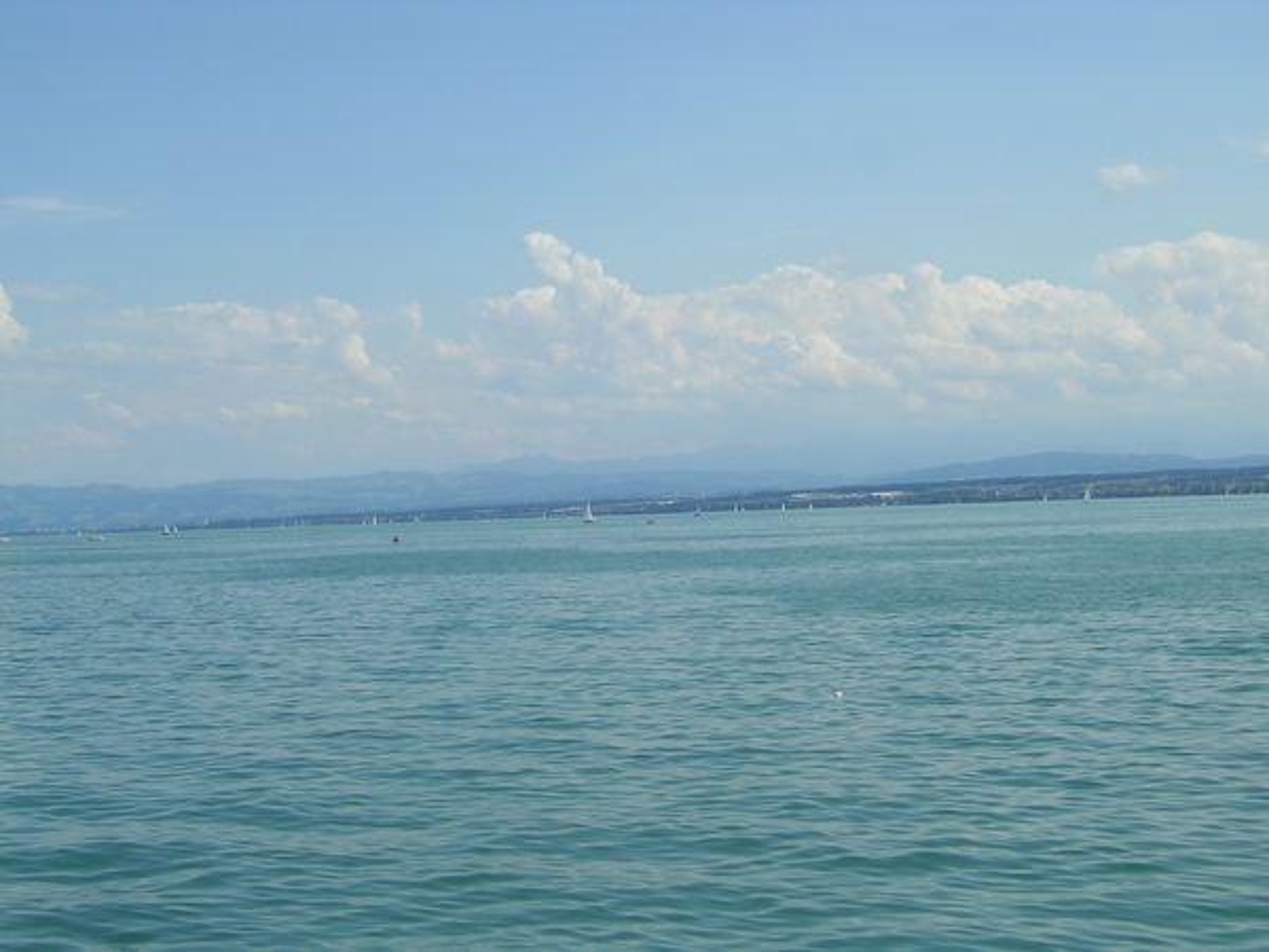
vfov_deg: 22.3
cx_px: 634
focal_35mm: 66
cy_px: 476
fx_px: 2420
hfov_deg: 29.4
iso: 50
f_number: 6.5
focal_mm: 10.3
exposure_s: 1/369
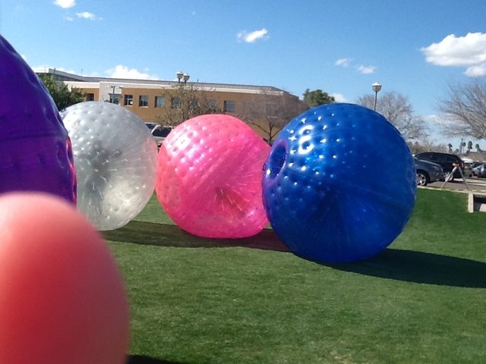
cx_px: 243
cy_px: 182
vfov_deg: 32.9
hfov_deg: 42.9
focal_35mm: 44
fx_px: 618
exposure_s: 1/1274
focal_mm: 2.03
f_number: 2.4
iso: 40
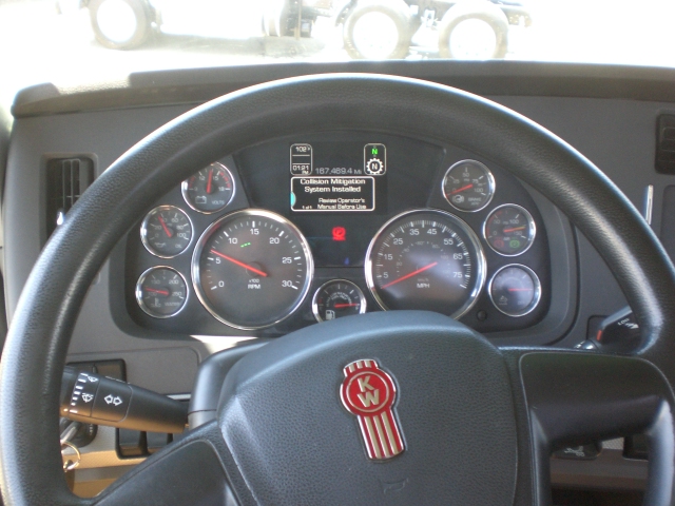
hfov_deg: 49.0
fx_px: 741
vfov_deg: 37.7
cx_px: 338
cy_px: 253
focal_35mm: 38
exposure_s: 1/80
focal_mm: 6.3
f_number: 3.1
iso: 200
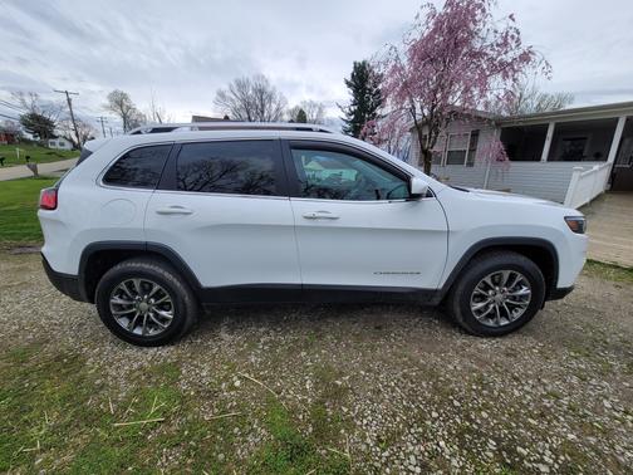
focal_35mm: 13
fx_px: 238
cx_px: 316
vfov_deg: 89.9
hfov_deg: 106.2
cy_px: 238
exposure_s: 1/1081
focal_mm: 2.2
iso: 64
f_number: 2.2
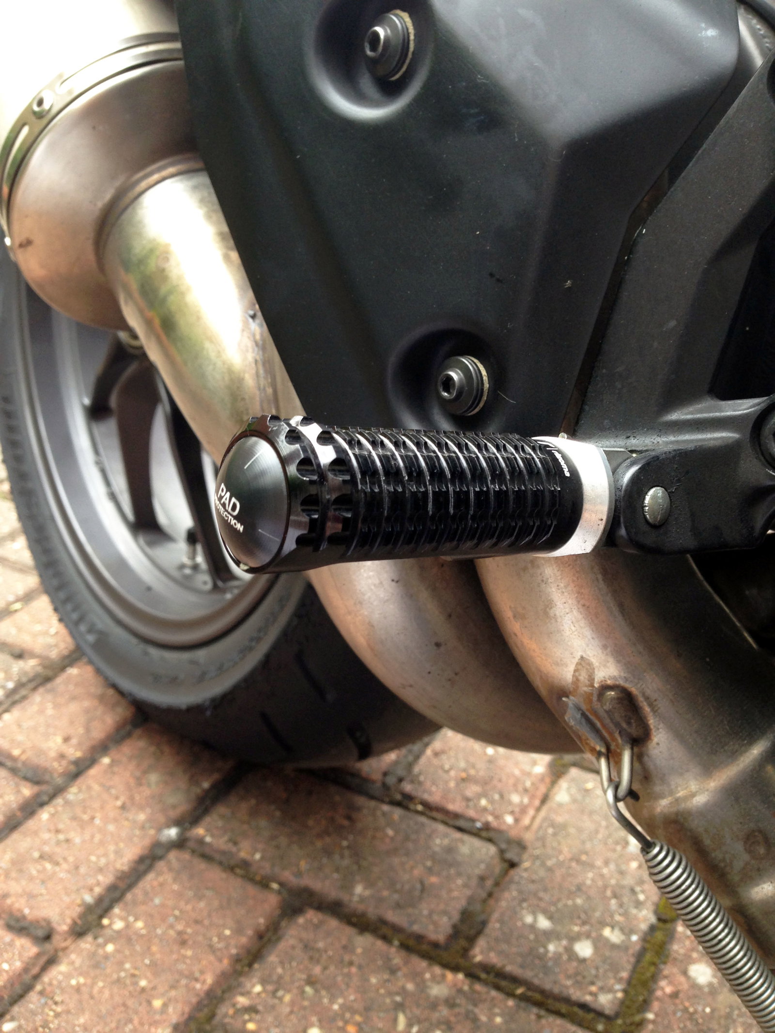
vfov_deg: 55.4
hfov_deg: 42.9
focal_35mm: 33
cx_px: 388
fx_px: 985
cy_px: 516
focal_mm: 4.12
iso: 64
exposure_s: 1/40
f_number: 2.4
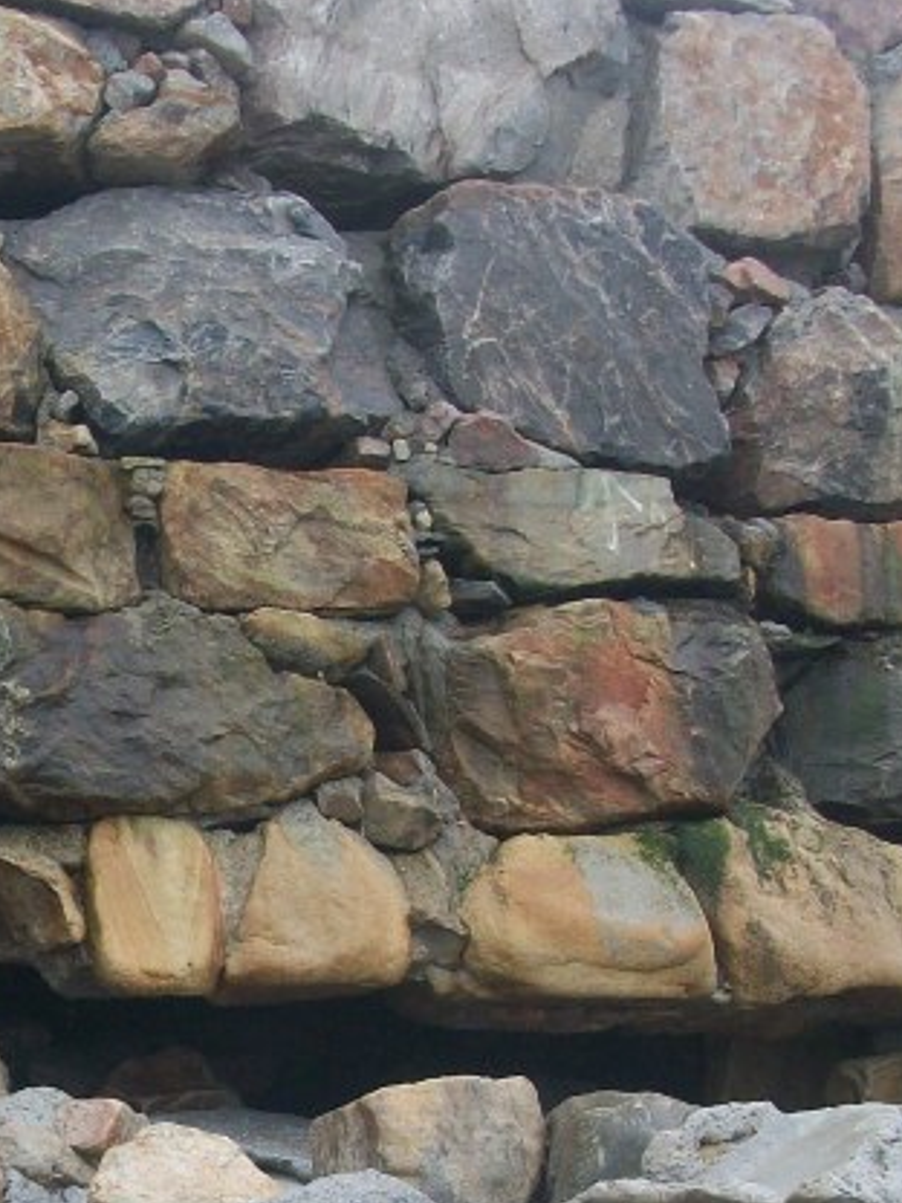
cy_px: 996
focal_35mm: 88
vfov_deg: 21.9
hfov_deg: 16.4
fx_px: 3057
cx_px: 0
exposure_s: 1/60.9
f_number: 2.8
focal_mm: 5.7
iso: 64
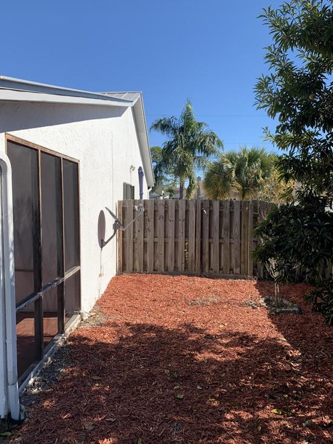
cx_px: 165
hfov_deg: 51.4
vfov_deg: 65.3
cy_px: 216
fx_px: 346
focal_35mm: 27
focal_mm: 4.25
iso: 25
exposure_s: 1/1718
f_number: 1.8
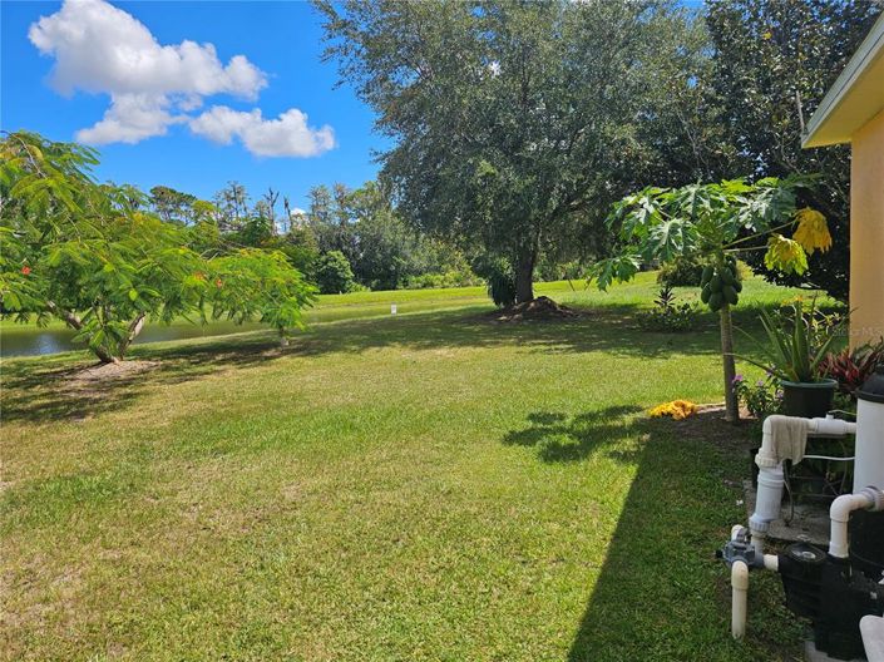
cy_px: 331
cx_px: 442
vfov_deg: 58.8
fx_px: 587
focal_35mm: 23
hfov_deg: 74.0
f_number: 1.7
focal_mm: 6.3
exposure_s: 1/809
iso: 10
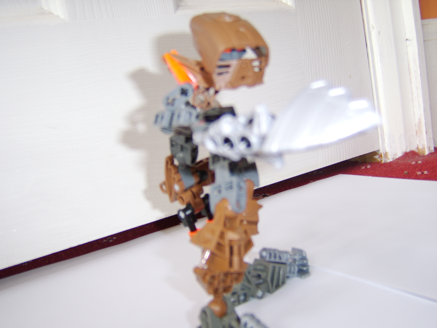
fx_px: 391
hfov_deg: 58.4
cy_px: 164
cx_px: 218
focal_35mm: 31
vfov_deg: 45.4
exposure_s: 1/30
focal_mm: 8.13
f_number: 2.7
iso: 71
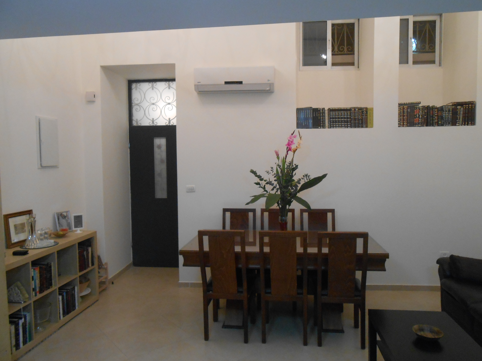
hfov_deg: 67.3
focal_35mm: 26
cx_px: 241
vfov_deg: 53.1
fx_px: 362
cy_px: 180
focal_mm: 4.6
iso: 320
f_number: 3.5
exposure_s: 1/30
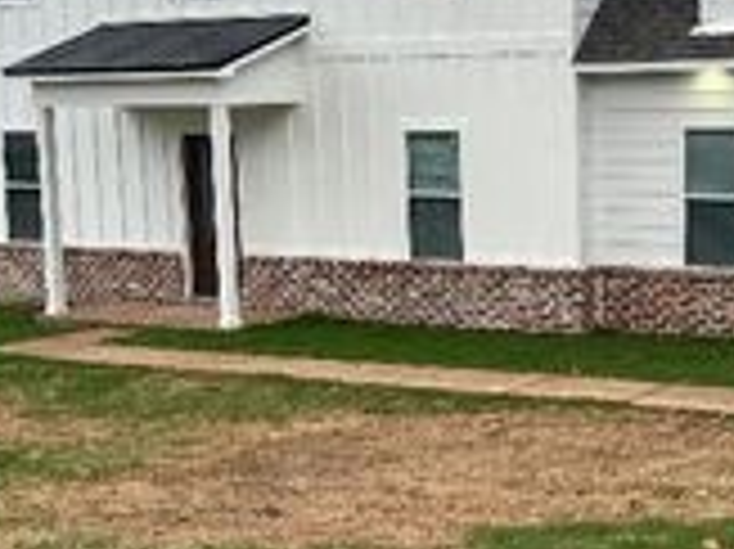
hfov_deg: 23.9
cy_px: 272
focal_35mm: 80
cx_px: 626
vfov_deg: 18.4
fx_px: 1695
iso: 32
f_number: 1.5
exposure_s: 1/129
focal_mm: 5.7
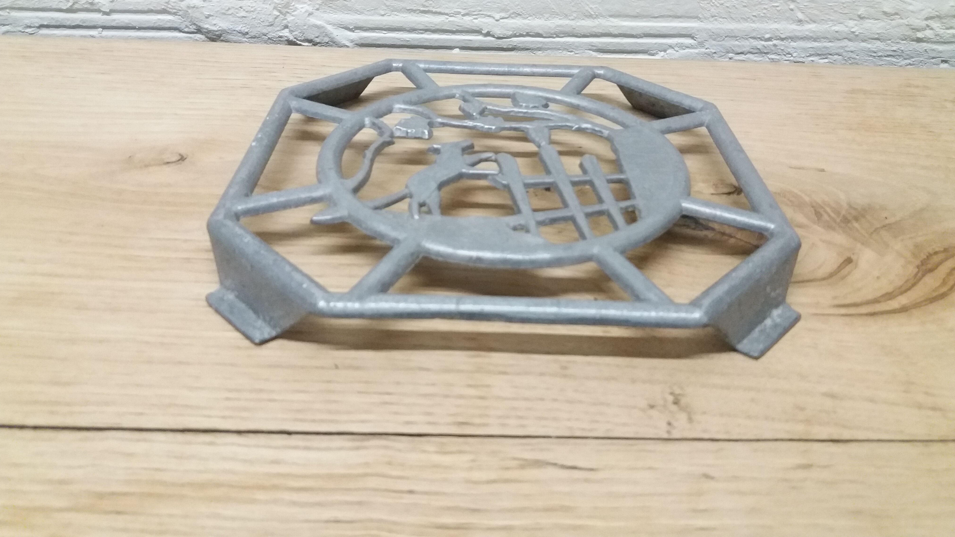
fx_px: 785
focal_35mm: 31
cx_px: 475
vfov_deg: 37.3
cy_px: 175
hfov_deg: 62.6
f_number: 1.9
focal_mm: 3.7
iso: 400
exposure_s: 1/224
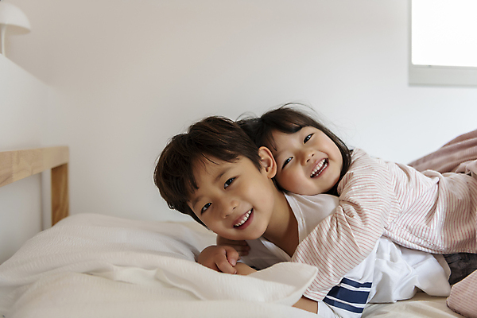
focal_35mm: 38
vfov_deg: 35.1
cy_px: 159
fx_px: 503
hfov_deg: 50.7
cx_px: 238
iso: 500
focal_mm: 38
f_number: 2.8
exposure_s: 1/80
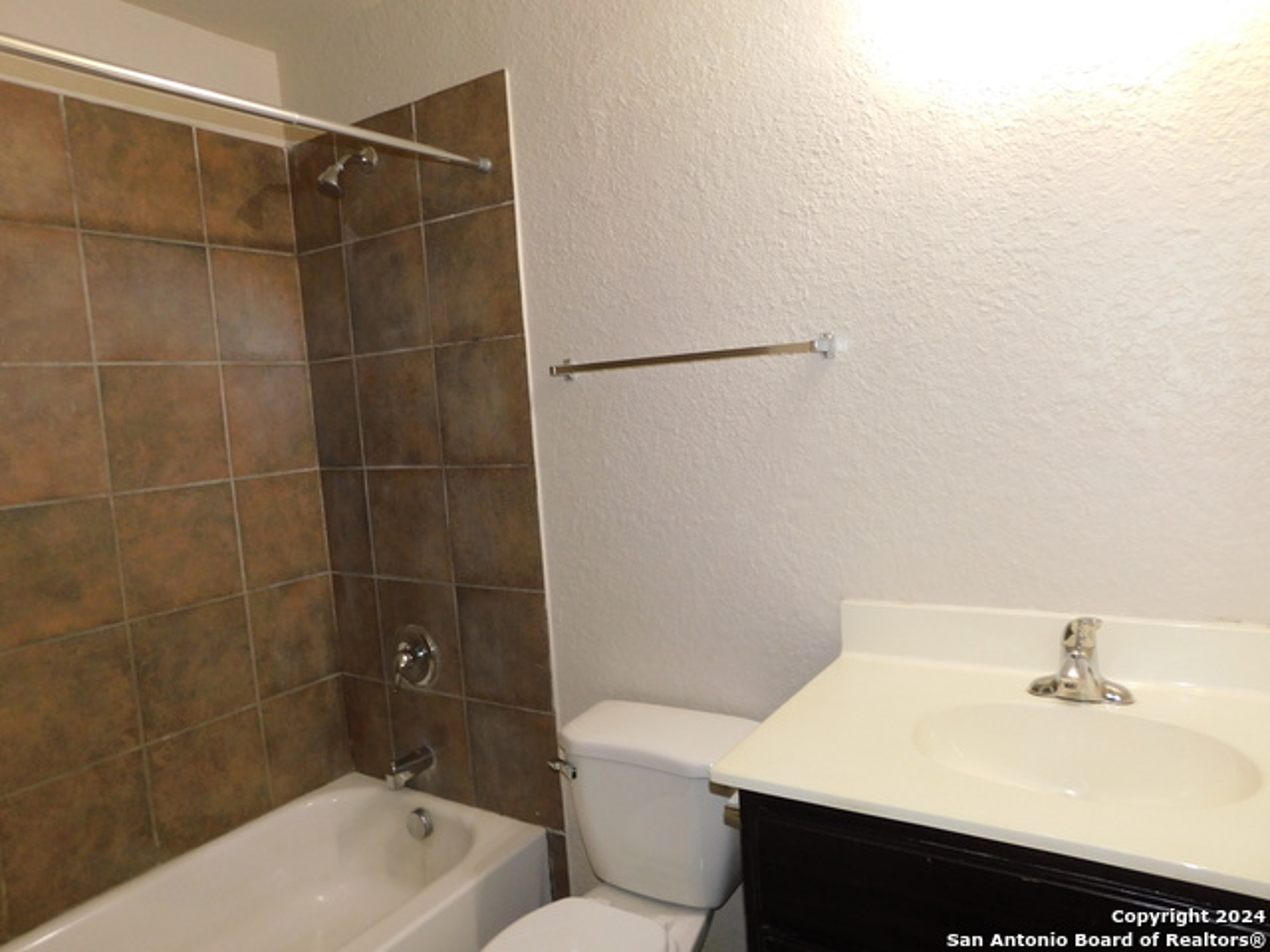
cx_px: 635
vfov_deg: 58.9
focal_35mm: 23
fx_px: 844
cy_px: 476
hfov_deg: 73.9
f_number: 3
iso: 200
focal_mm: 4
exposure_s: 1/30
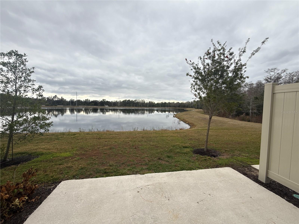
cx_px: 150
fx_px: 121
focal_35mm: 14
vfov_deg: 85.7
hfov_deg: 102.1
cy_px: 112
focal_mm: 2.22
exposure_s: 1/386
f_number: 2.2
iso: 20
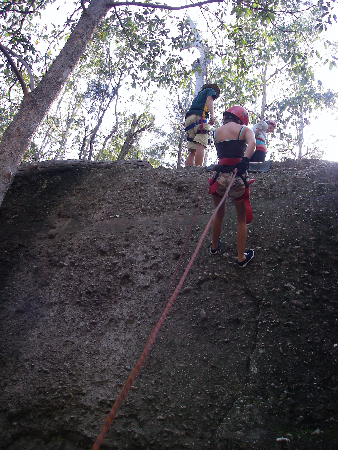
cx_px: 169
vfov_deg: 49.0
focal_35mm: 38
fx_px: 495
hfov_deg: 37.7
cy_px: 225
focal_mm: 6.3
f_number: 3.3
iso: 64
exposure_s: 1/80
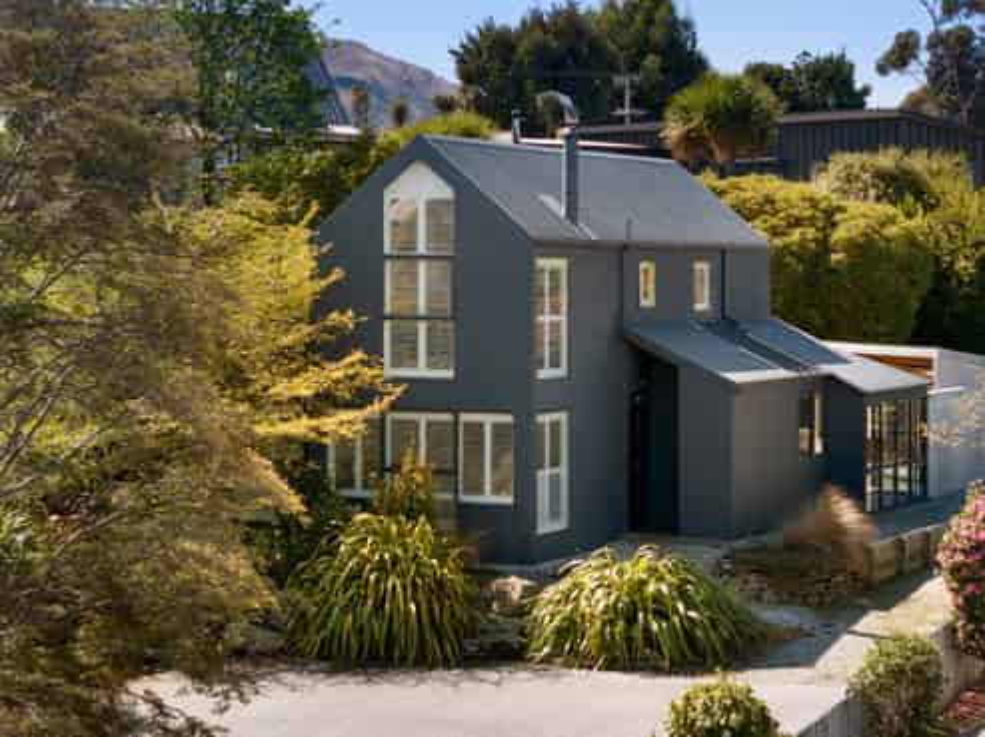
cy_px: 368
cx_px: 492
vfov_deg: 21.0
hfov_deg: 27.8
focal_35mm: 70
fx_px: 1990
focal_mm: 19.35
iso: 210
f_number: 2.8
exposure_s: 1/50
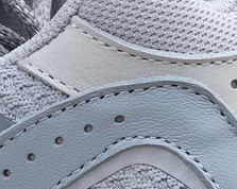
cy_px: 200
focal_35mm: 182
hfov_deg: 10.6
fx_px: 1275
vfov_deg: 8.4
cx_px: 84
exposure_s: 1/558
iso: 16
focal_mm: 6
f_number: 2.4
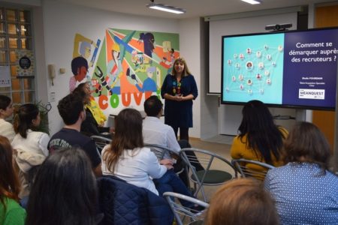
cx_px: 169
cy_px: 112
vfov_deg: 36.9
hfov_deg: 53.1
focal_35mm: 36
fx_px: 338
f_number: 4
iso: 640
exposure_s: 1/60
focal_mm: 24
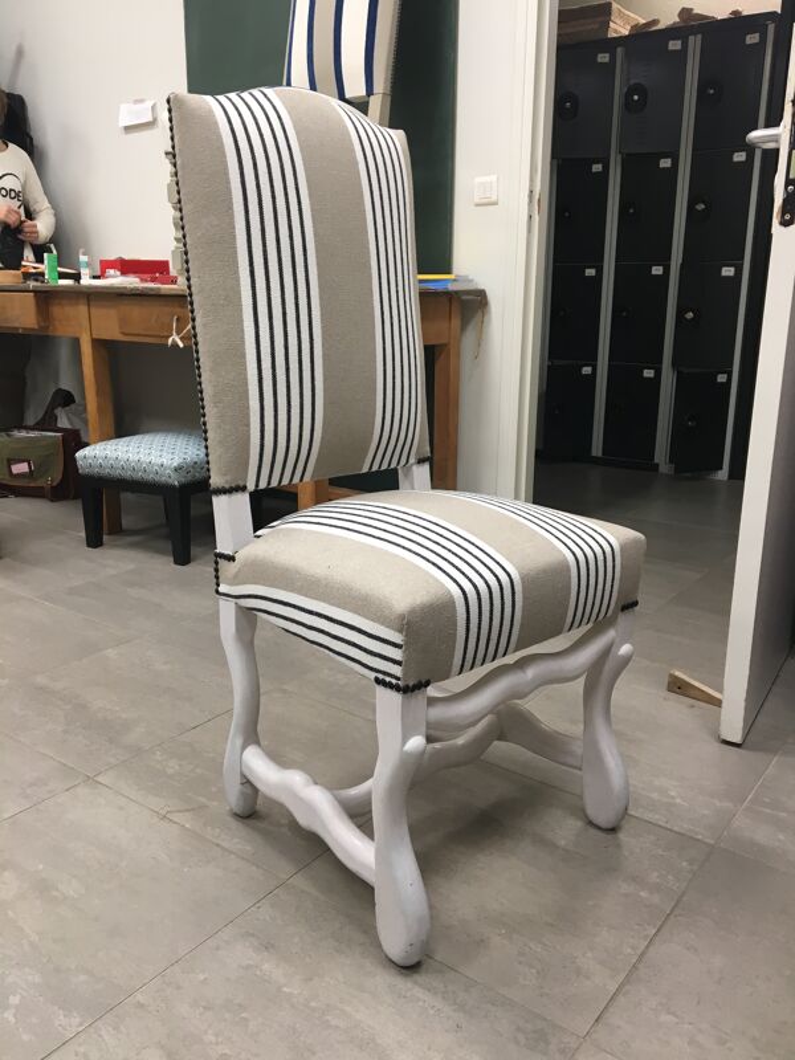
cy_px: 530
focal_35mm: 29
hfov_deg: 48.2
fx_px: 888
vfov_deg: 61.7
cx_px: 398
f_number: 2.2
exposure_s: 1/33
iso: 64
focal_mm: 4.15
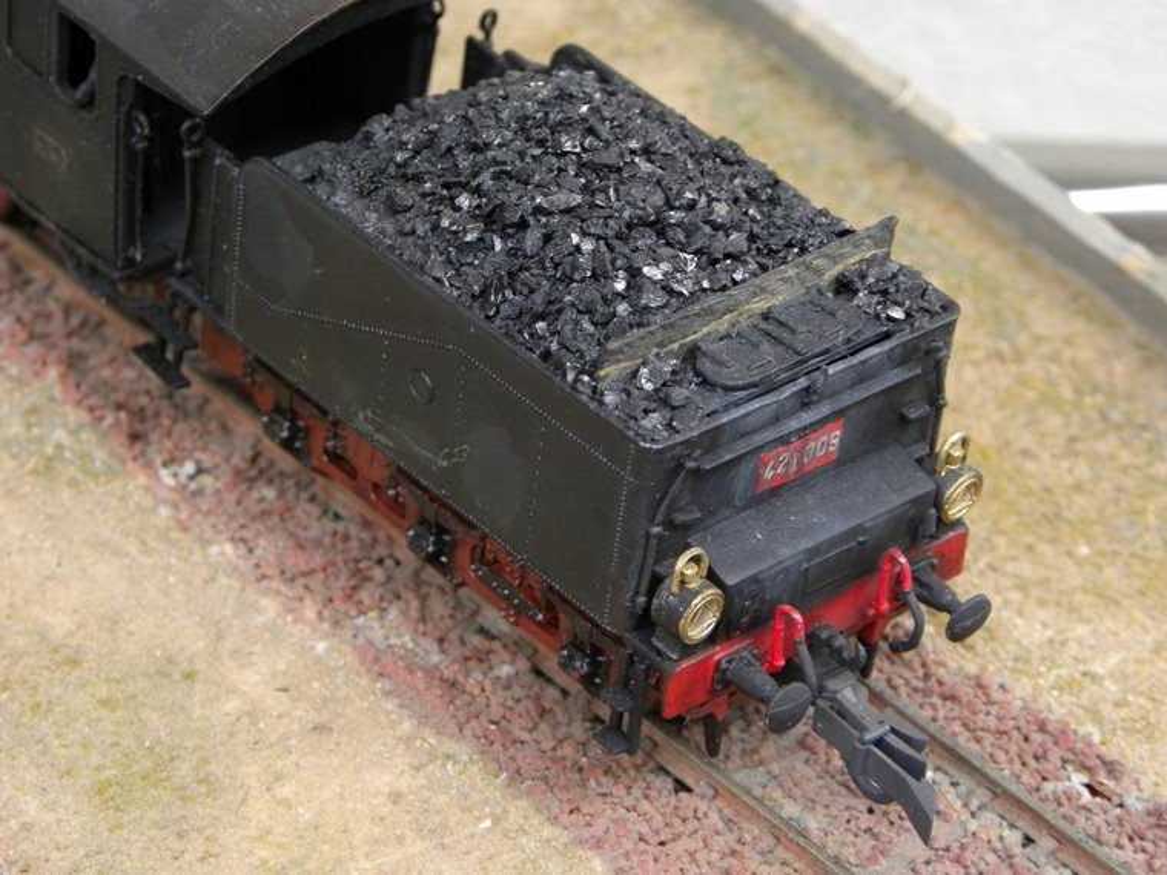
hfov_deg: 15.3
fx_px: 4349
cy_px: 438
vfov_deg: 11.5
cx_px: 584
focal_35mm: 129
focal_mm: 23
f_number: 4.5
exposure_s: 1/64.2
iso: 228
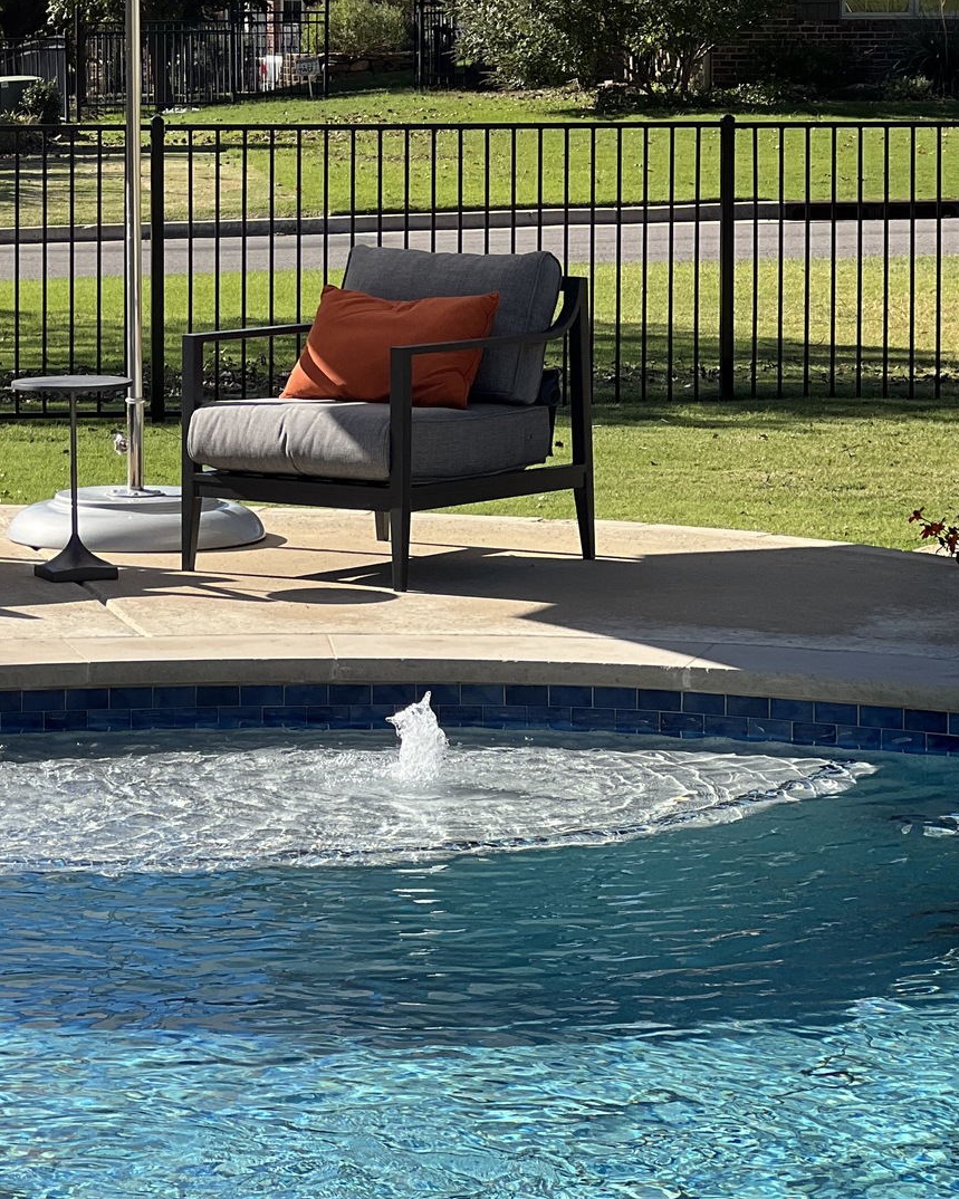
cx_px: 131
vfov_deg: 13.7
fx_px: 4968
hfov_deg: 11.0
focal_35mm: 140
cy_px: 182
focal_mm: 9
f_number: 2.8
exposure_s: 1/595
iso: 32
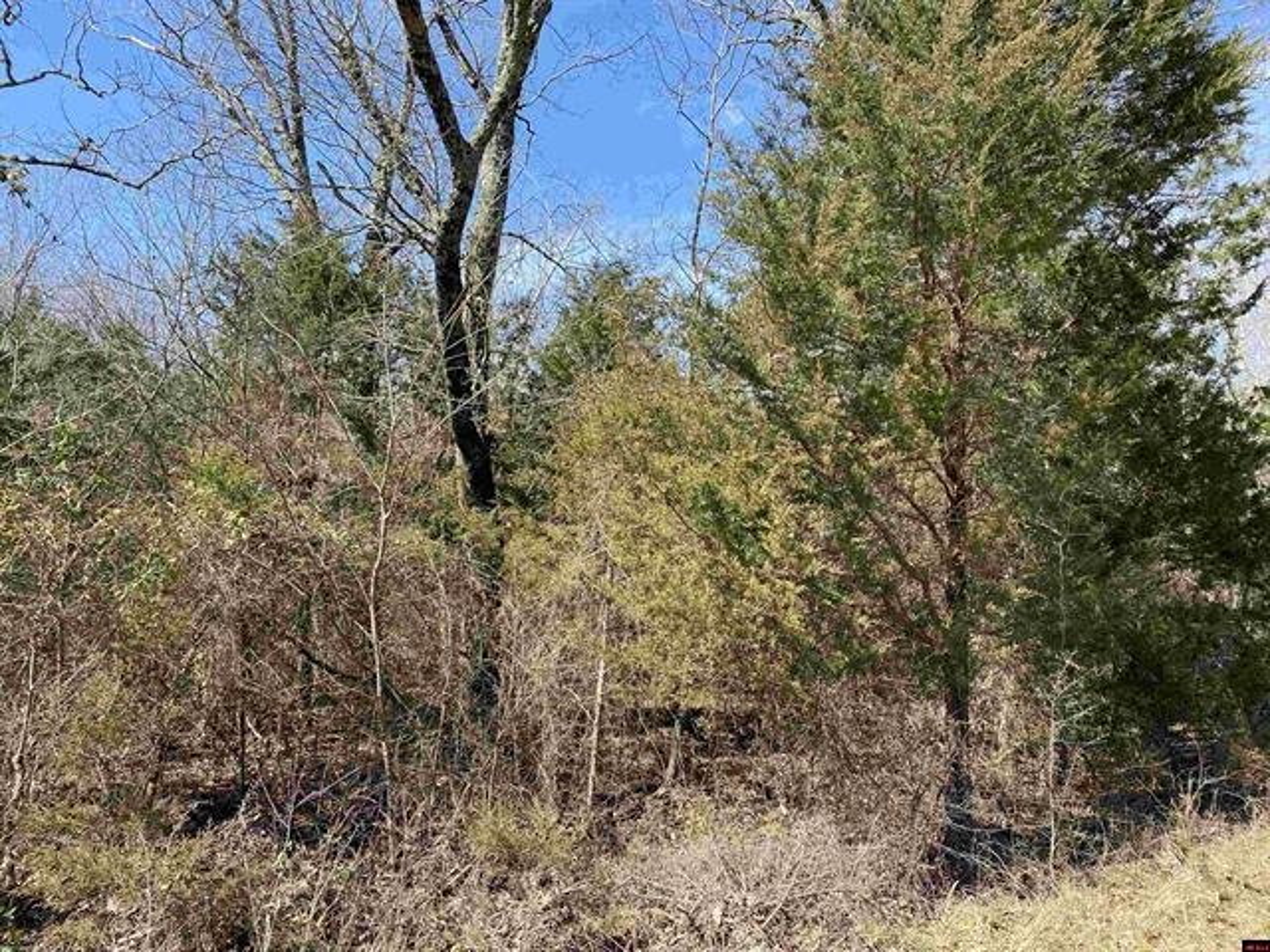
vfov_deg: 53.1
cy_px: 476
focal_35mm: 26
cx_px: 635
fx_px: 954
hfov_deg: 67.3
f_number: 1.8
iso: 32
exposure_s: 1/877
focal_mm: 4.25
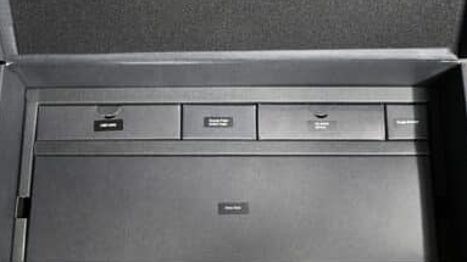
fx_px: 594
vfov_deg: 24.9
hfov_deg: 42.9
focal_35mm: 48
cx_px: 235
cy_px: 152
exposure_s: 1/50
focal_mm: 45
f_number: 7.1
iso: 1000
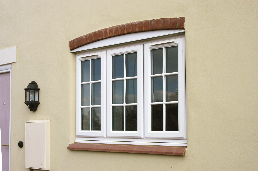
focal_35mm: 52
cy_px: 86
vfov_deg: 25.7
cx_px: 129
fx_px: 376
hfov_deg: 37.9
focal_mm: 35
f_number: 13
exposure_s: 1/125
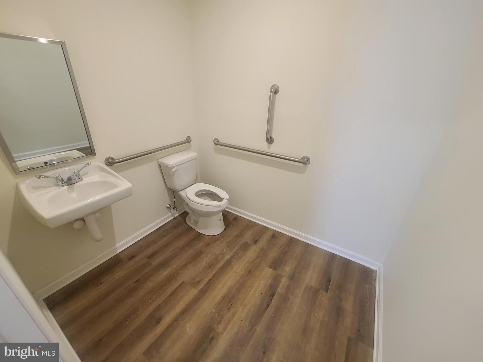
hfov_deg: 106.2
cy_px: 181
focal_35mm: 13
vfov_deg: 89.9
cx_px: 242
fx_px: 181
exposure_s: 1/59
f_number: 2.2
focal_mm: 2.2
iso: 320
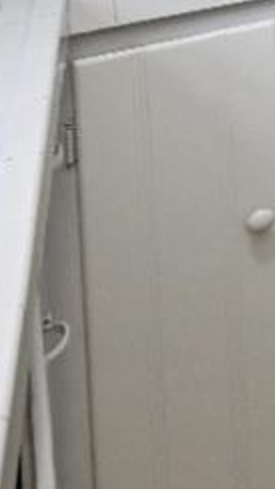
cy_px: -383
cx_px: 1202
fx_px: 1168
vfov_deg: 18.6
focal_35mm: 90
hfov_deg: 7.4
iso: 560
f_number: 4
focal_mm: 14
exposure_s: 1/60
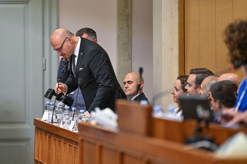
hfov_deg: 10.3
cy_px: 82
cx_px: 124
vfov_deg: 6.9
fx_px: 1372
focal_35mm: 200
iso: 2000
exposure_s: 1/320
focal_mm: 200
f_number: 2.8
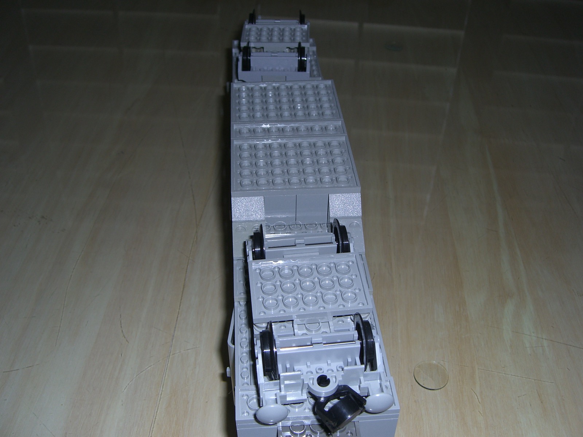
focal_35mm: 38
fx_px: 640
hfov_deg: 49.0
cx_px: 292
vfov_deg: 37.7
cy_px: 218
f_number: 4
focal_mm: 7.9
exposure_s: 1/30
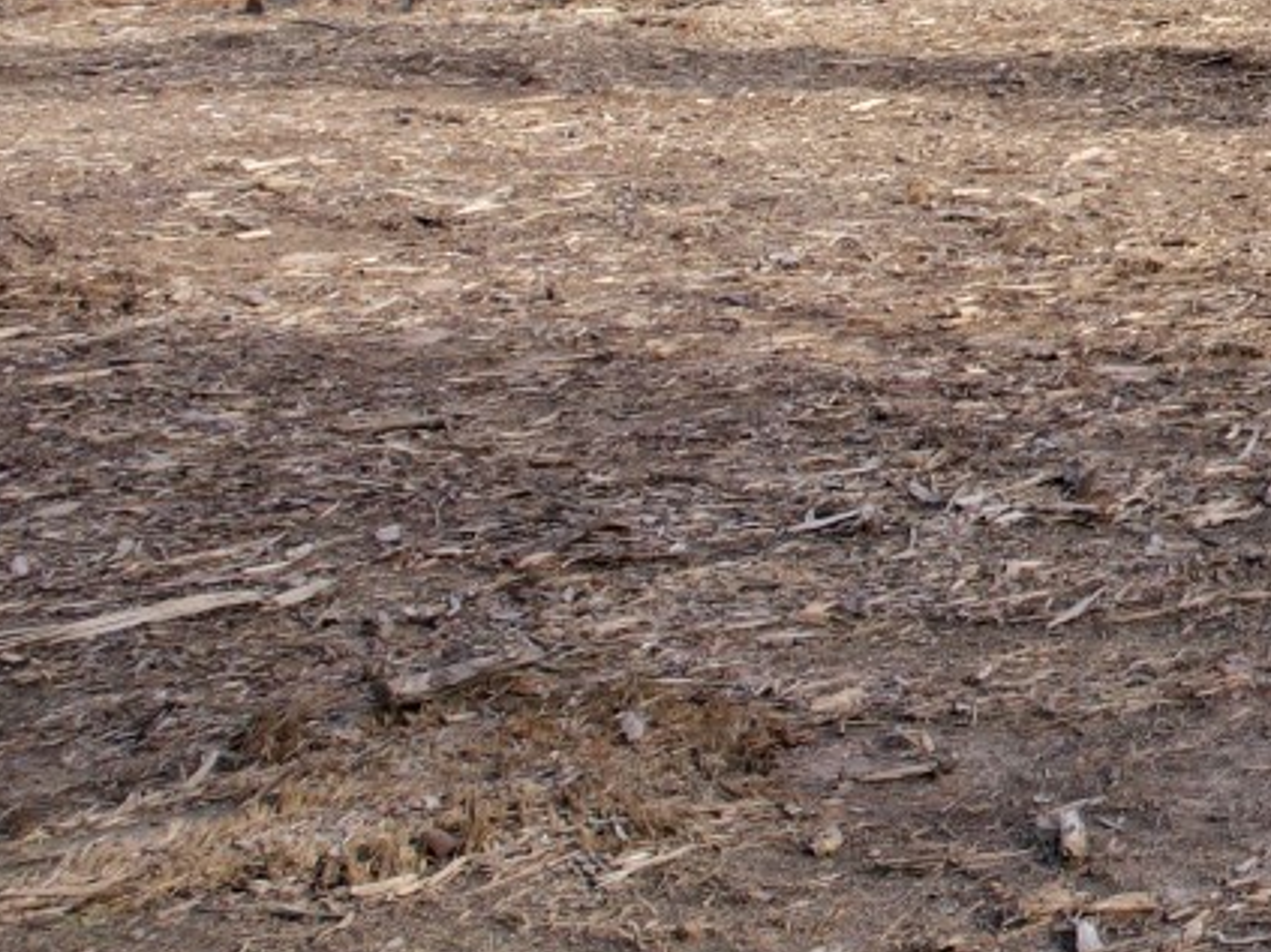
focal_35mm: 81
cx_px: 2172
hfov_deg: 19.3
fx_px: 2973
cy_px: -276
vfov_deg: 17.1
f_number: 2.8
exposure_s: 1/640
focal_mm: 8.38
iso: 100
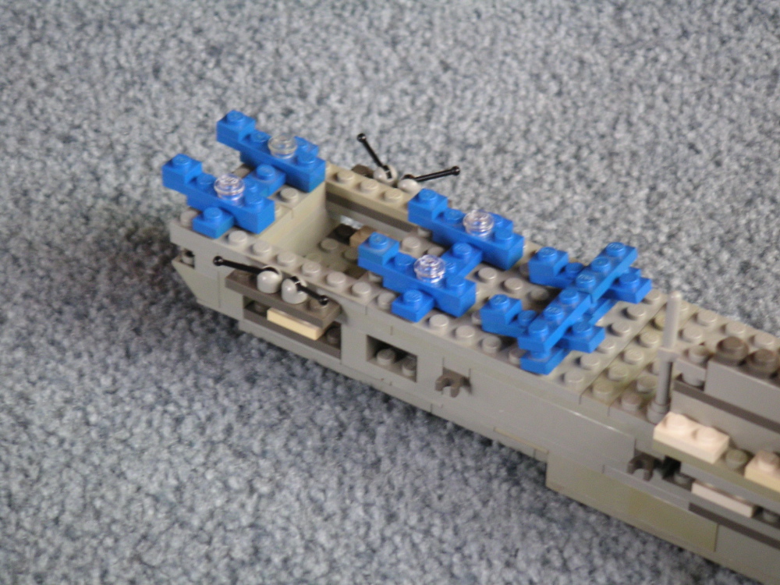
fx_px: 2501
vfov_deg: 13.3
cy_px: 292
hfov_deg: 17.7
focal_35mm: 111
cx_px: 390
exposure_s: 1/6
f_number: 3.6
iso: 100
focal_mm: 17.1
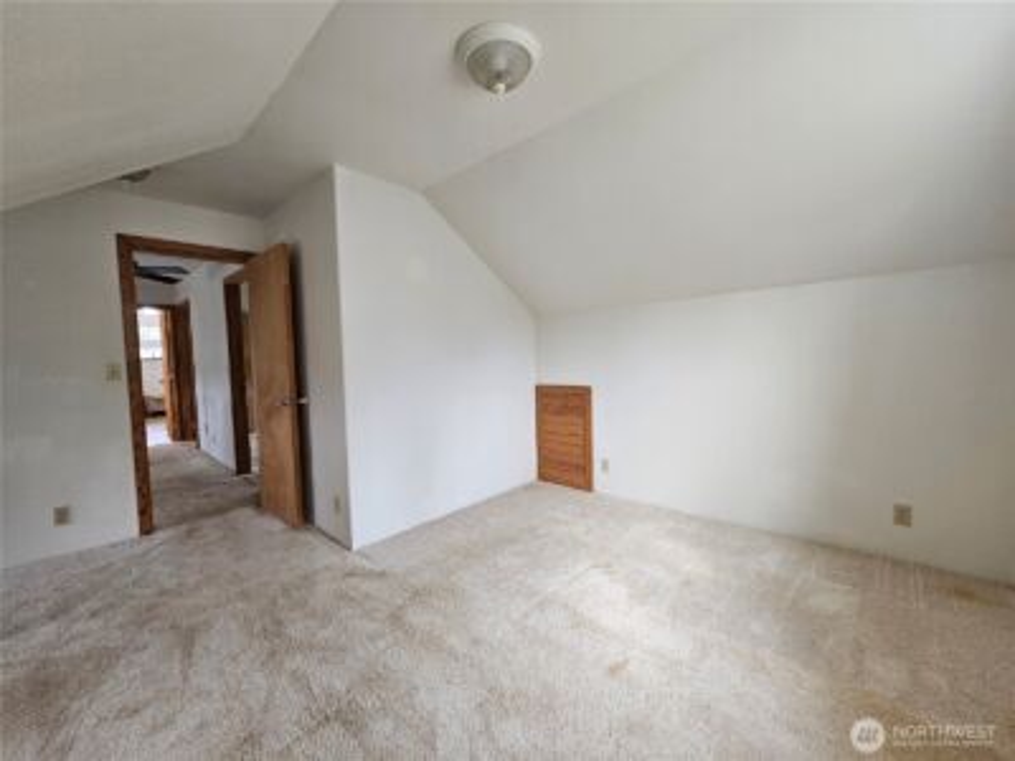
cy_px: 380
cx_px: 508
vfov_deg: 89.9
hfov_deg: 106.2
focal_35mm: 13
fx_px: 381
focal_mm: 2.2
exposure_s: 1/77.4
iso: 160
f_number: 2.2
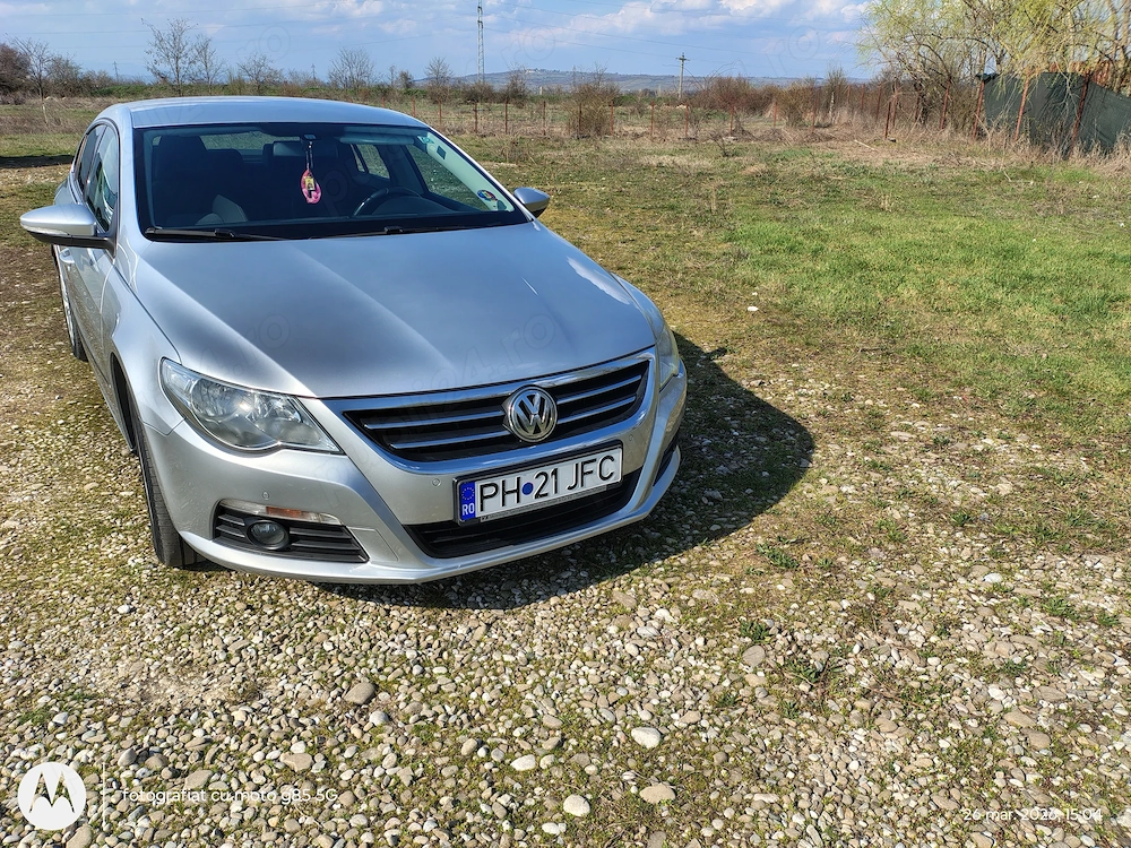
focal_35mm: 25
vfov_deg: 54.9
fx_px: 817
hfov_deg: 69.4
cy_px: 424
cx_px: 566
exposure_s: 1/1486
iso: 144
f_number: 1.7
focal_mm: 4.71
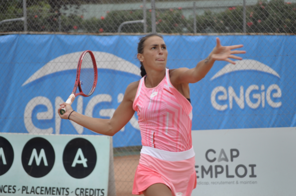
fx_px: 1835
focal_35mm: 224
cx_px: 156
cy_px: 106
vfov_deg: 6.1
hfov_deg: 9.2
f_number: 5
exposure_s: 1/320
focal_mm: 135
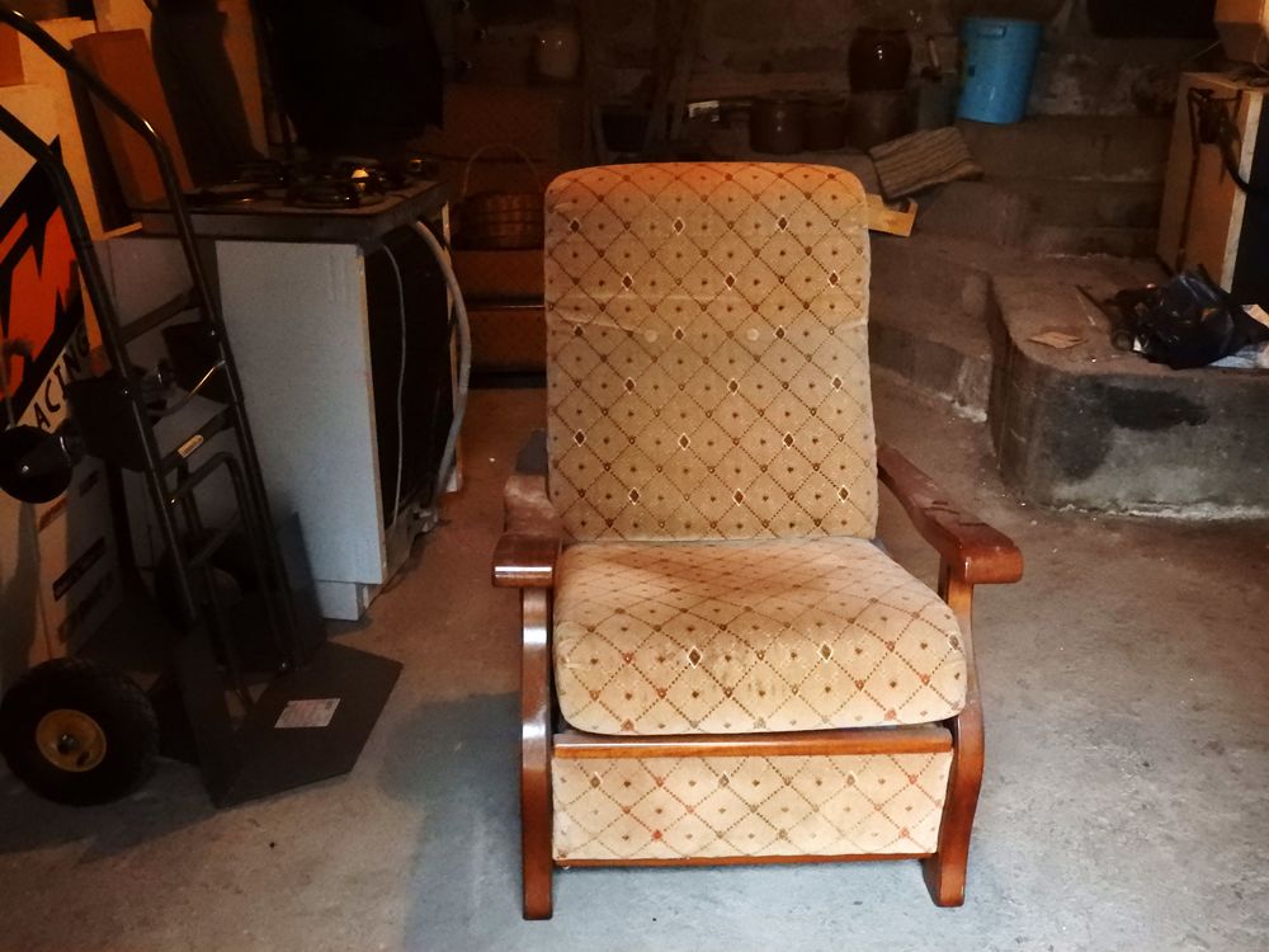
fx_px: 1283
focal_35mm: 35
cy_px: 476
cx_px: 634
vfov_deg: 40.7
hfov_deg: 52.6
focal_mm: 6.3
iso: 1600
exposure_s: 1/15
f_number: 3.8
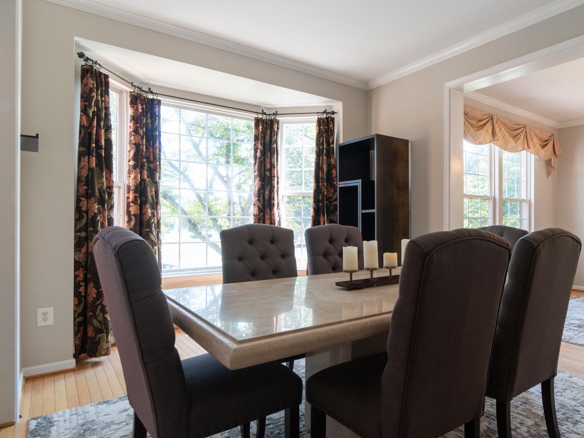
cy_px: 221
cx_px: 371
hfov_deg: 74.8
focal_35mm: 22
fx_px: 371
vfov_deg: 61.1
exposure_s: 1/30
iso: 100
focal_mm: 10
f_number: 4
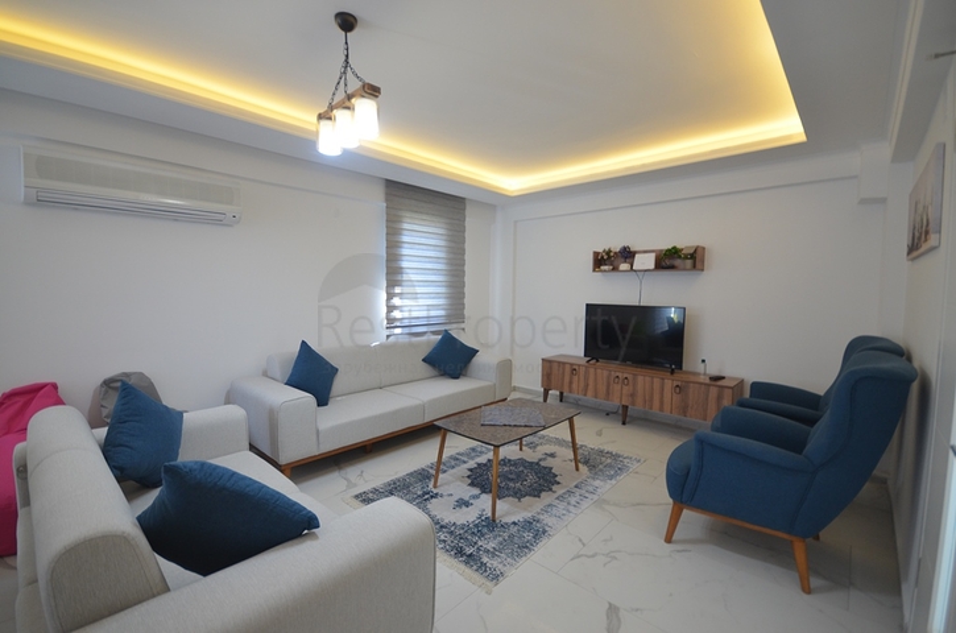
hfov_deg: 100.5
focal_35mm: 15
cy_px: 316
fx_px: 397
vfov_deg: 77.1
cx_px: 478
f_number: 4
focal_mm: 10
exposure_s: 1/60
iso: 500
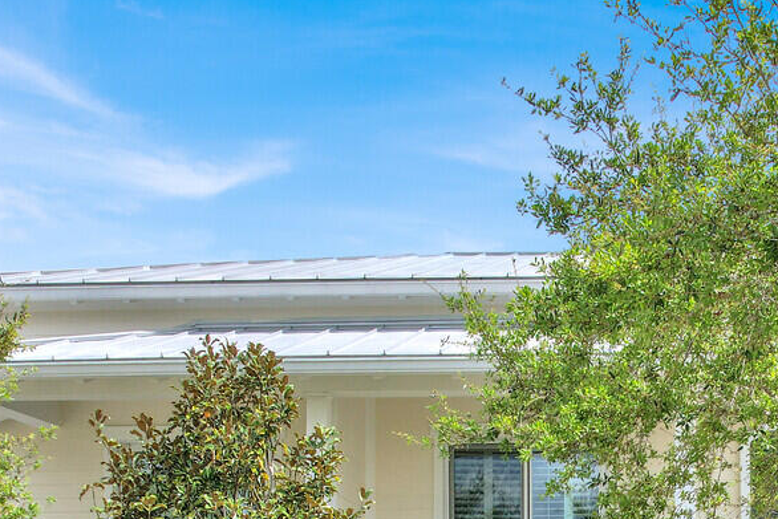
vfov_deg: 20.9
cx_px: 609
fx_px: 1297
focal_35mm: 60
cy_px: 649
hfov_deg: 32.6
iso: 110
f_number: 2.8
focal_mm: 8.38
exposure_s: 1/2500
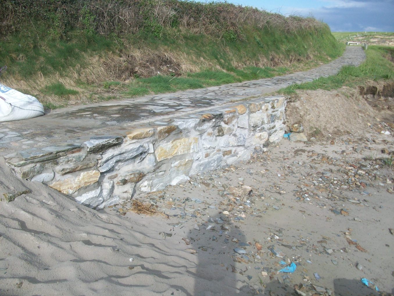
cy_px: 148
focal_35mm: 34
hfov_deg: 54.0
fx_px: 387
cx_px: 197
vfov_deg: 41.8
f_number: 2.8
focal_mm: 5.7
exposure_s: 1/733
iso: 64
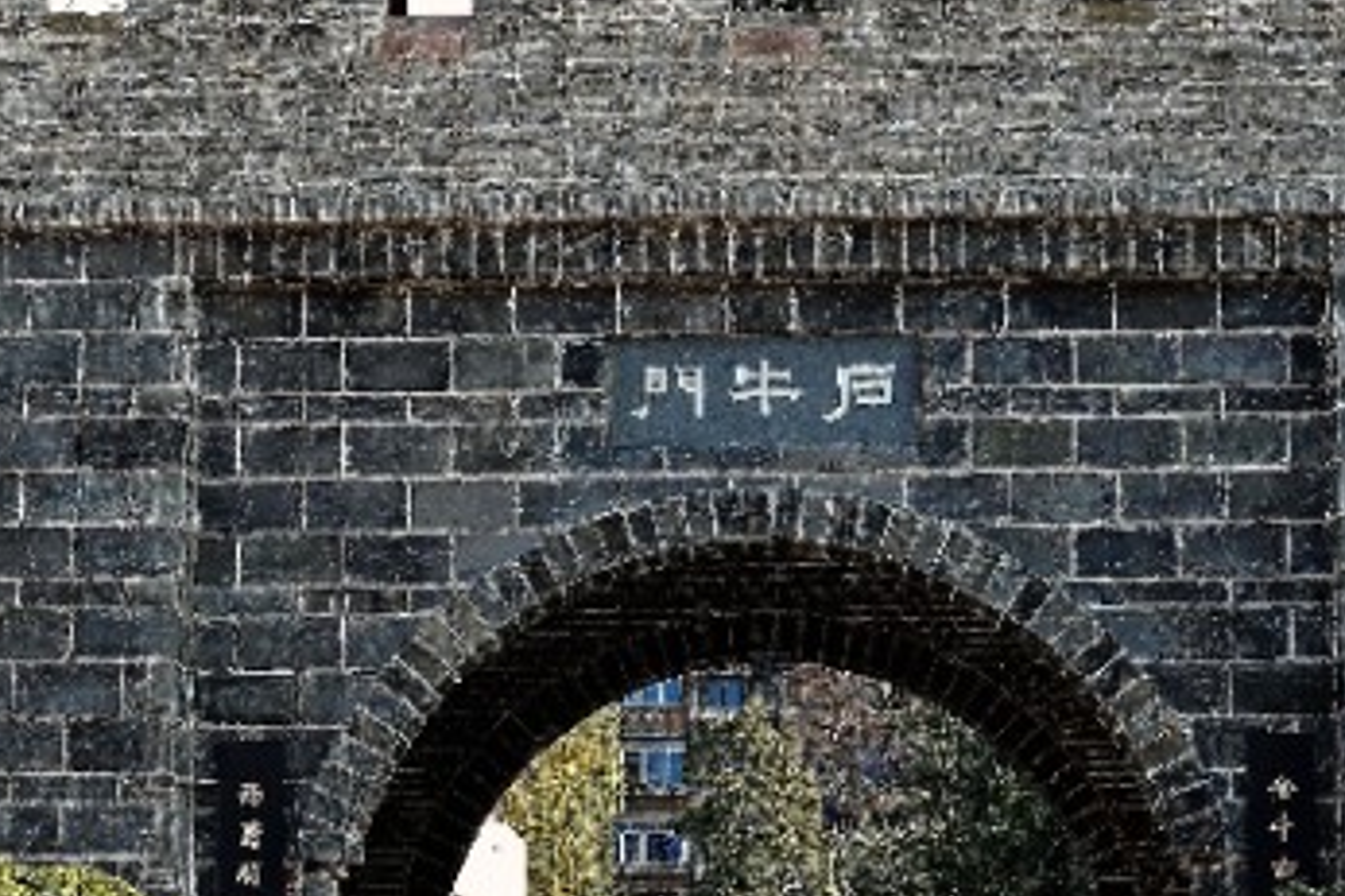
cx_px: 729
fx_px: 3772
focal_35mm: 101
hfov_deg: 20.2
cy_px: 646
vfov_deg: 13.5
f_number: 6.3
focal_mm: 25
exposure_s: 1/40
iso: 50
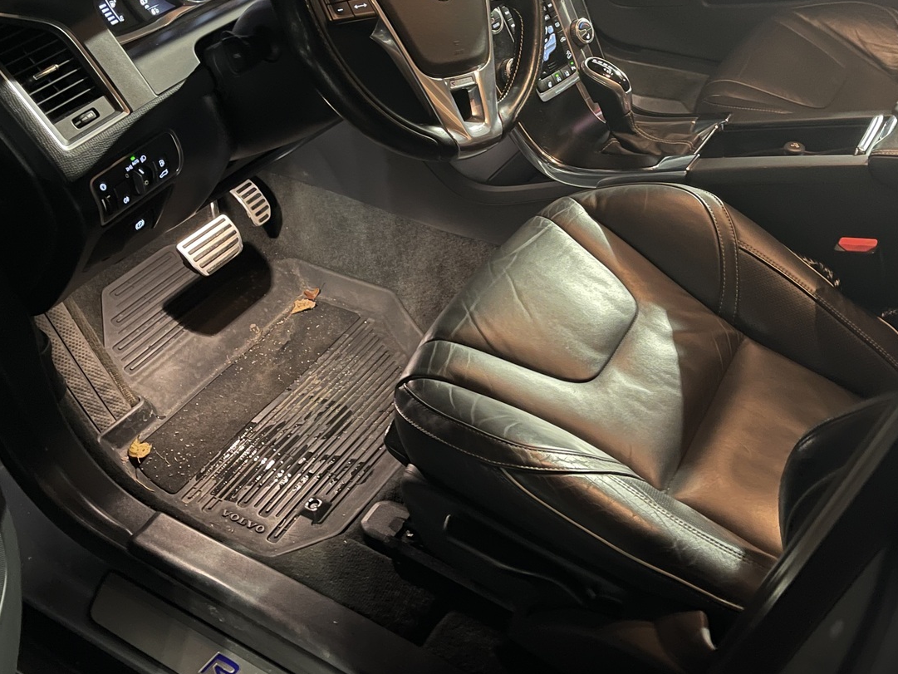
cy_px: 184
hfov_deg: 50.0
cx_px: 502
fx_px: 960
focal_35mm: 37
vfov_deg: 37.9
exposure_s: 1/9
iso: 640
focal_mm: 5.1
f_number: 1.6
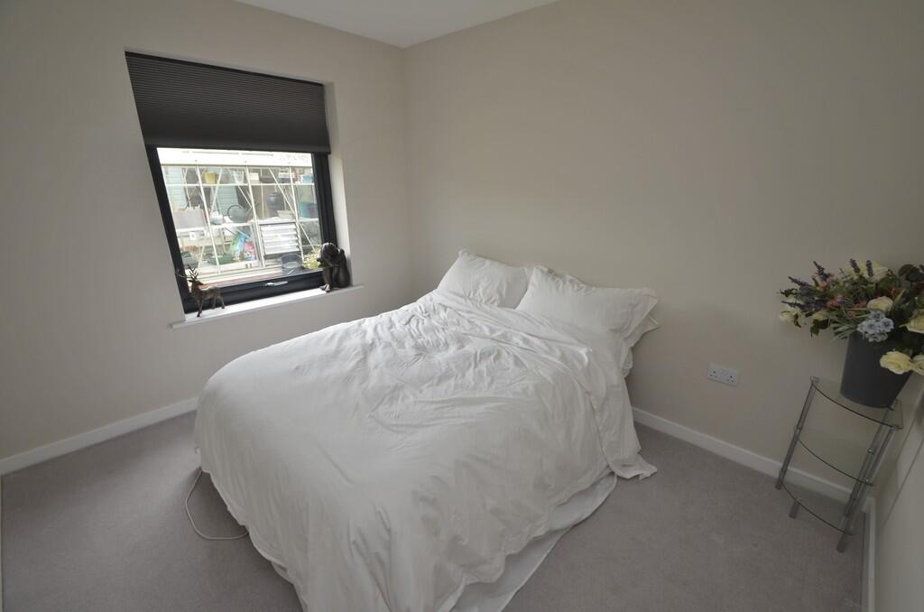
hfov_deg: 100.5
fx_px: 384
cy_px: 306
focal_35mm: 15
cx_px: 462
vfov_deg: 77.1
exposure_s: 1/80
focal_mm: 10
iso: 400
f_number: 7.1
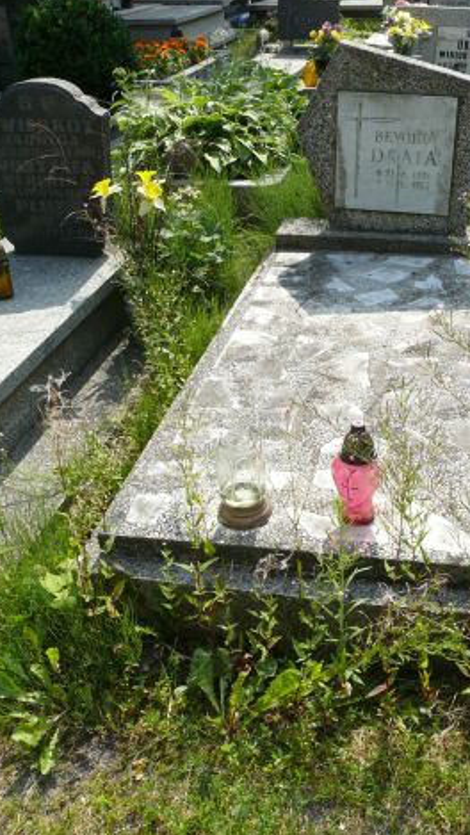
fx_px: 864
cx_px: 308
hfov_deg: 30.3
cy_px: 417
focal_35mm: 39
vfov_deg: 51.6
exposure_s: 1/250
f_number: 5.6
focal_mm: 7.4
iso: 100
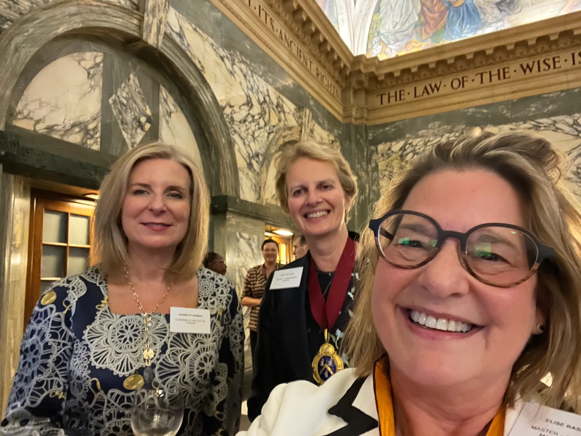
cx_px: 294
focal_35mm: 24
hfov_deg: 71.6
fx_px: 403
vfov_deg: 56.8
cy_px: 224
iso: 1250
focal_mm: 2.71
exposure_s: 1/14
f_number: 2.2
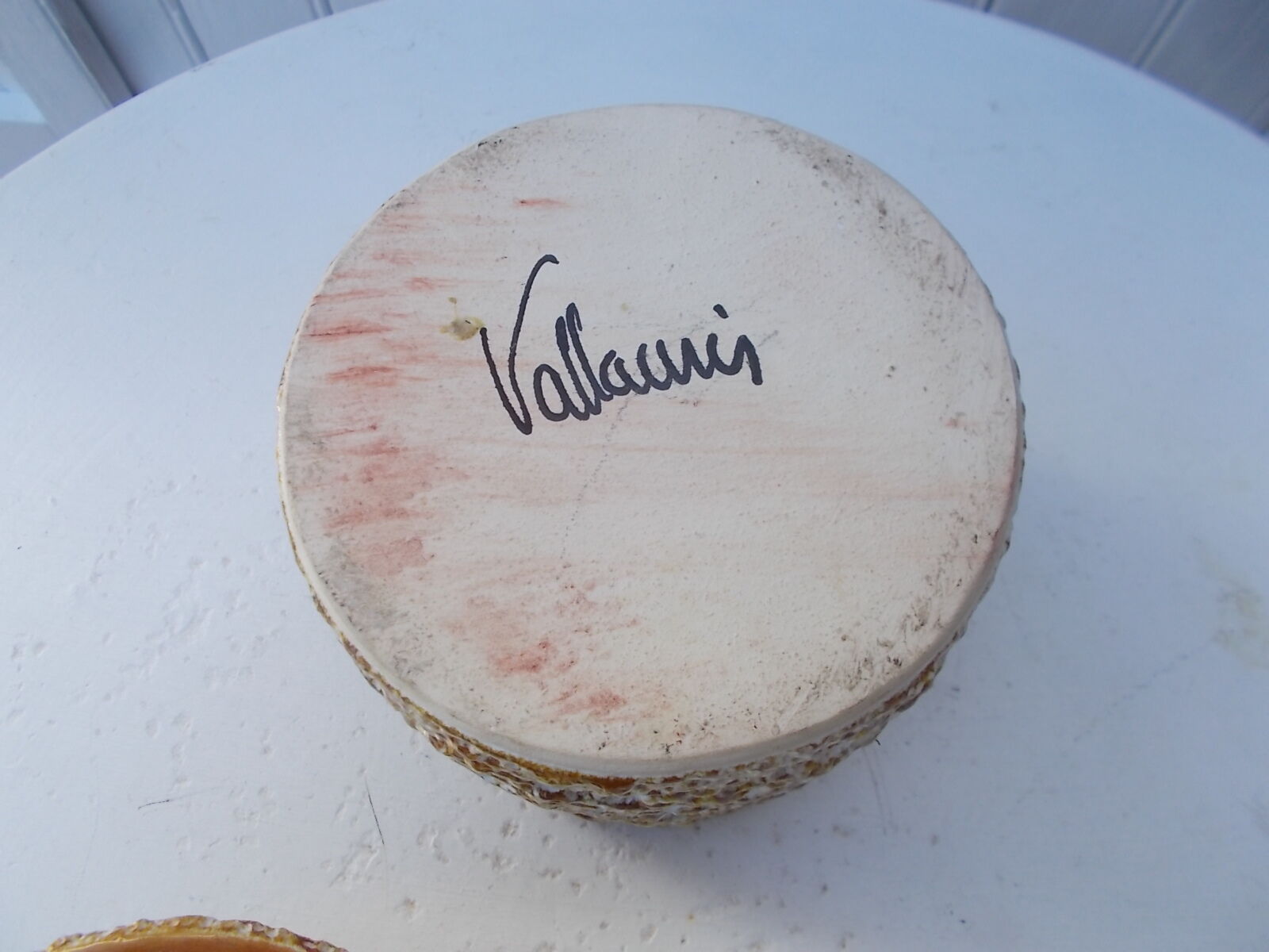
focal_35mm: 26
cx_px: 634
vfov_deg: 53.1
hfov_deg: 67.3
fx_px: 953
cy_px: 476
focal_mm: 4.6
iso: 80
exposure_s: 1/320
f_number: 3.2
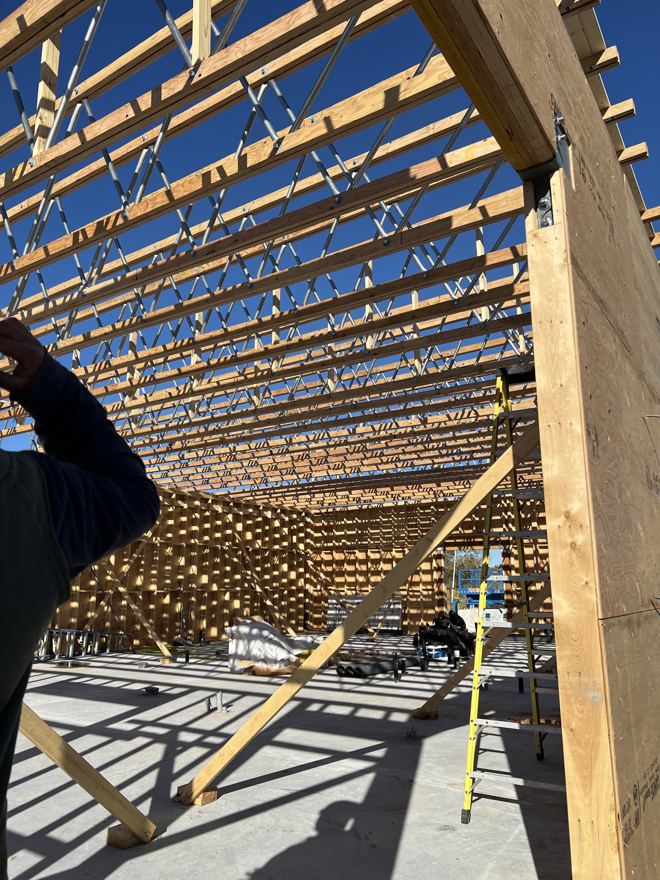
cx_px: 330
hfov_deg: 53.1
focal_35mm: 26
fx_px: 661
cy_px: 440
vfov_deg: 67.3
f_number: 1.5
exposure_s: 1/5319
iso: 50
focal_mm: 5.7
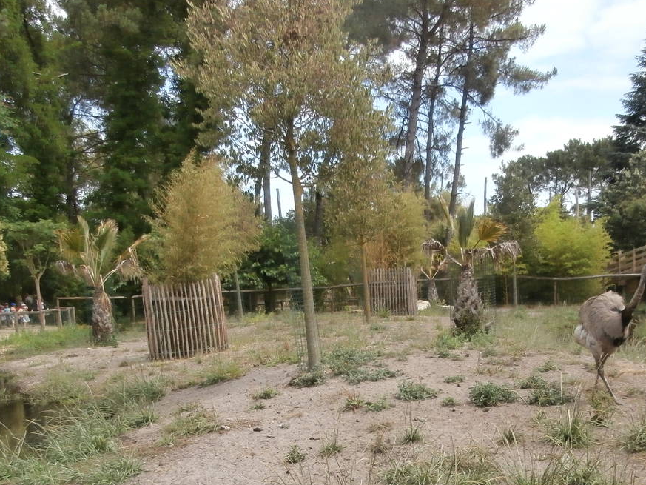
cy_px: 394
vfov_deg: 31.9
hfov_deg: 42.7
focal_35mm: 44
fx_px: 821
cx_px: 396
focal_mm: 4.2
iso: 100
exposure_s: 1/100
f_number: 7.9
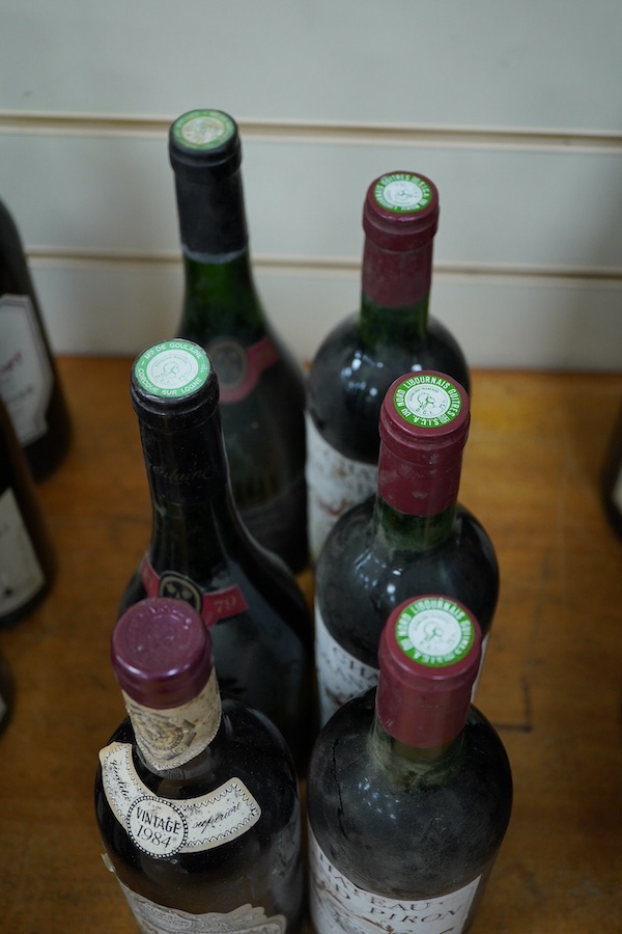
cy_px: 467
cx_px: 311
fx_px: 1166
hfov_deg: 29.9
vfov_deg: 43.6
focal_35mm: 45
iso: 1250
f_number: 5.6
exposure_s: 1/125
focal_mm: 30
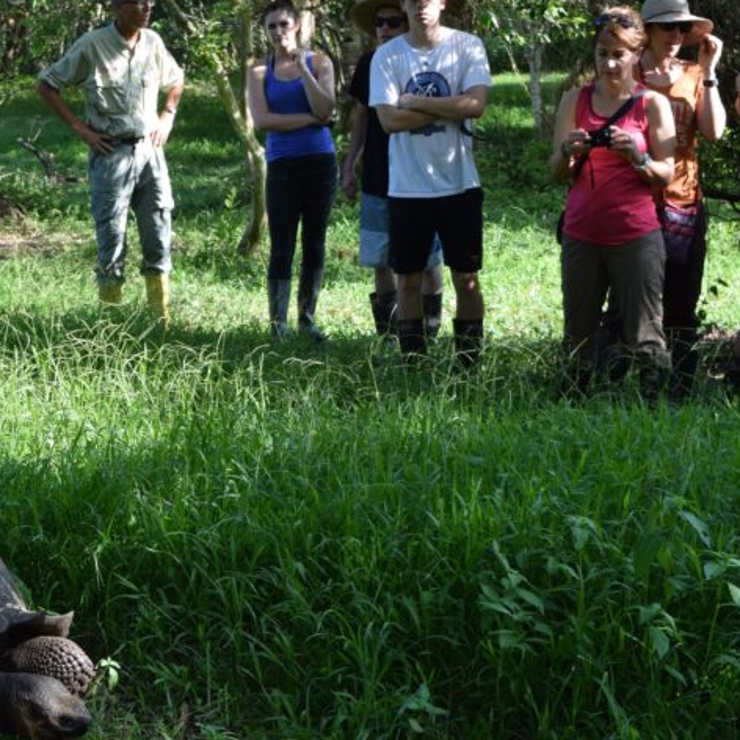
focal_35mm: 83
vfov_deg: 20.9
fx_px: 2007
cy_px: 399
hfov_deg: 20.7
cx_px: 157
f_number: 7.1
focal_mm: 30
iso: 400
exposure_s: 1/200
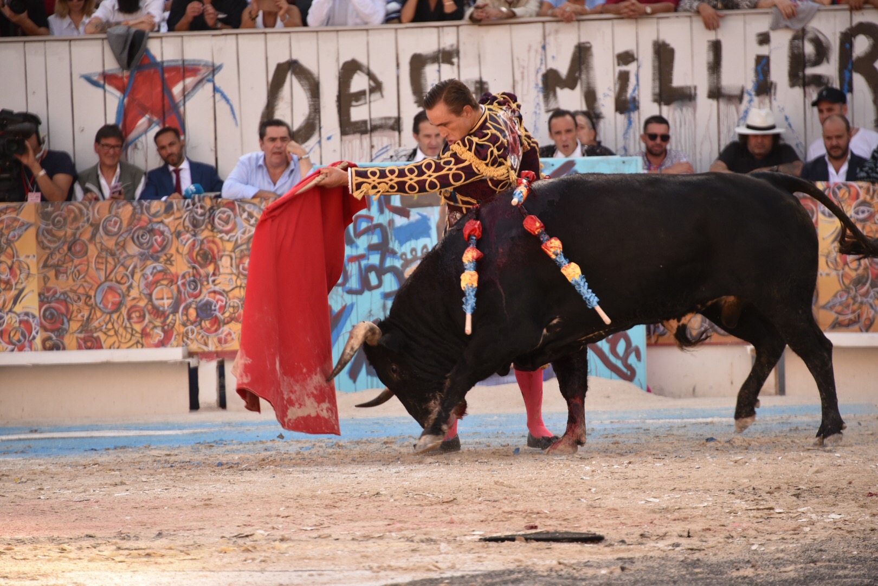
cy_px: 293
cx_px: 439
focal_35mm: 230
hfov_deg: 9.0
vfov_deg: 6.0
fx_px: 5609
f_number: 5.6
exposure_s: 1/640
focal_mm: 230
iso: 640
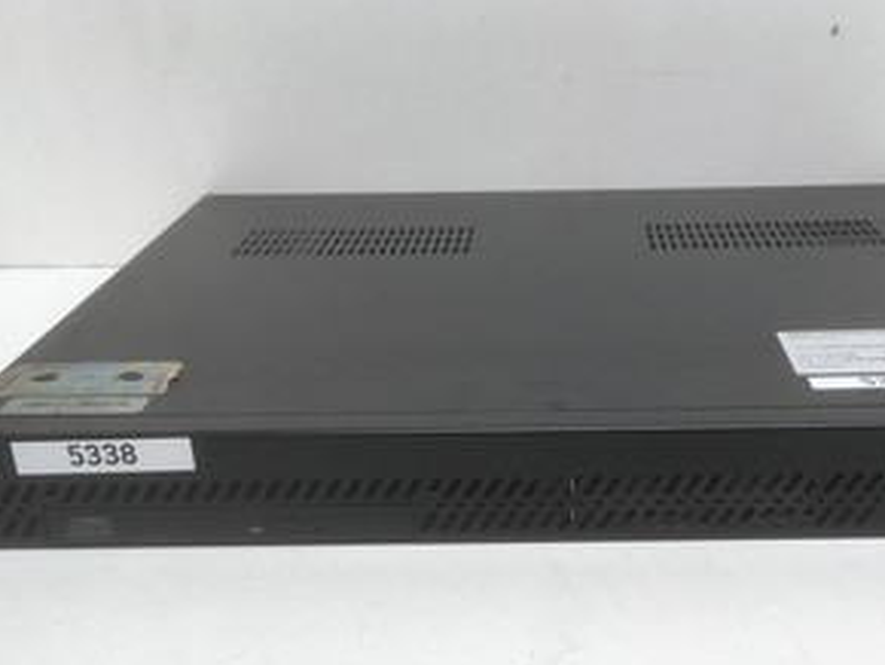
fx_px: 1279
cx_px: 565
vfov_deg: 28.6
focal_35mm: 50
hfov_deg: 37.9
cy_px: 514
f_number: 2.2
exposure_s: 1/50
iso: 25
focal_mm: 4.15
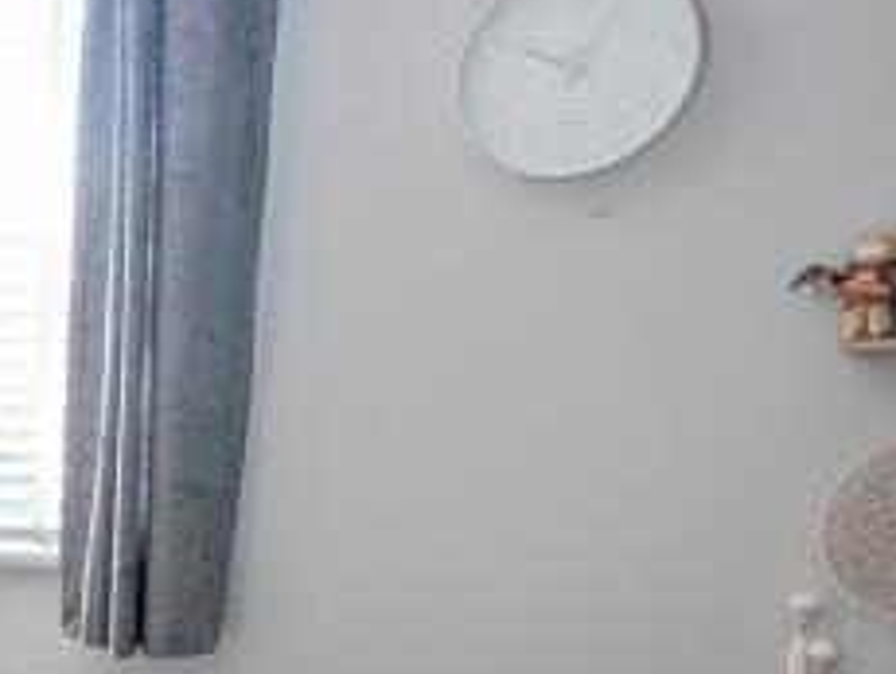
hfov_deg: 24.9
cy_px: 692
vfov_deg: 24.0
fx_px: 1503
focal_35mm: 58
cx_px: -471
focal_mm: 1.95
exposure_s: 1/60.2
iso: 61
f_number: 2.2
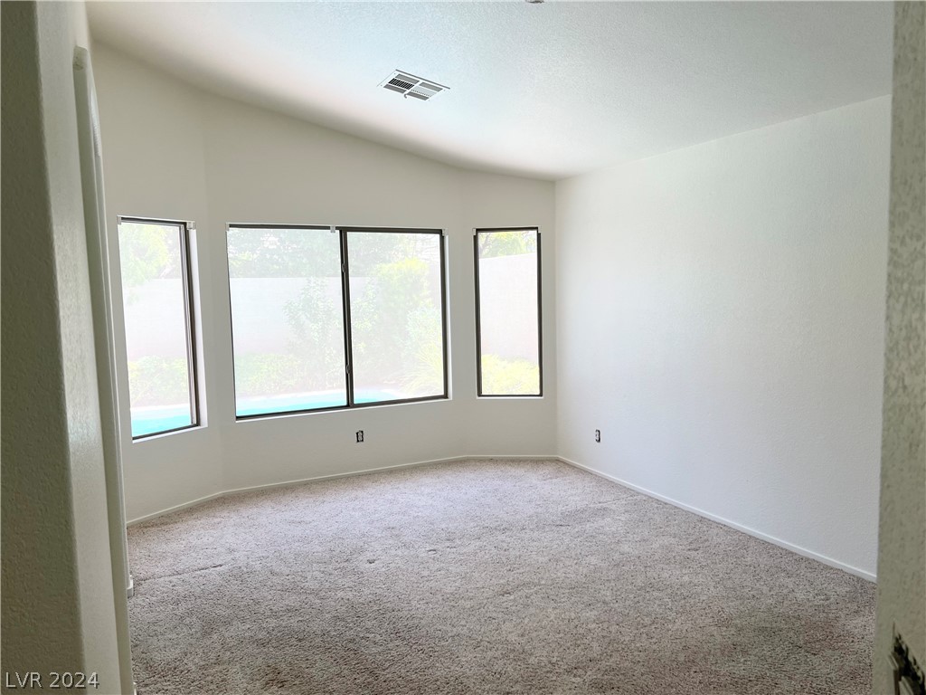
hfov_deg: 67.3
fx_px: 696
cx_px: 463
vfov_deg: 53.1
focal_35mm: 26
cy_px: 348
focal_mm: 5.7
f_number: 1.5
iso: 40
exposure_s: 1/233
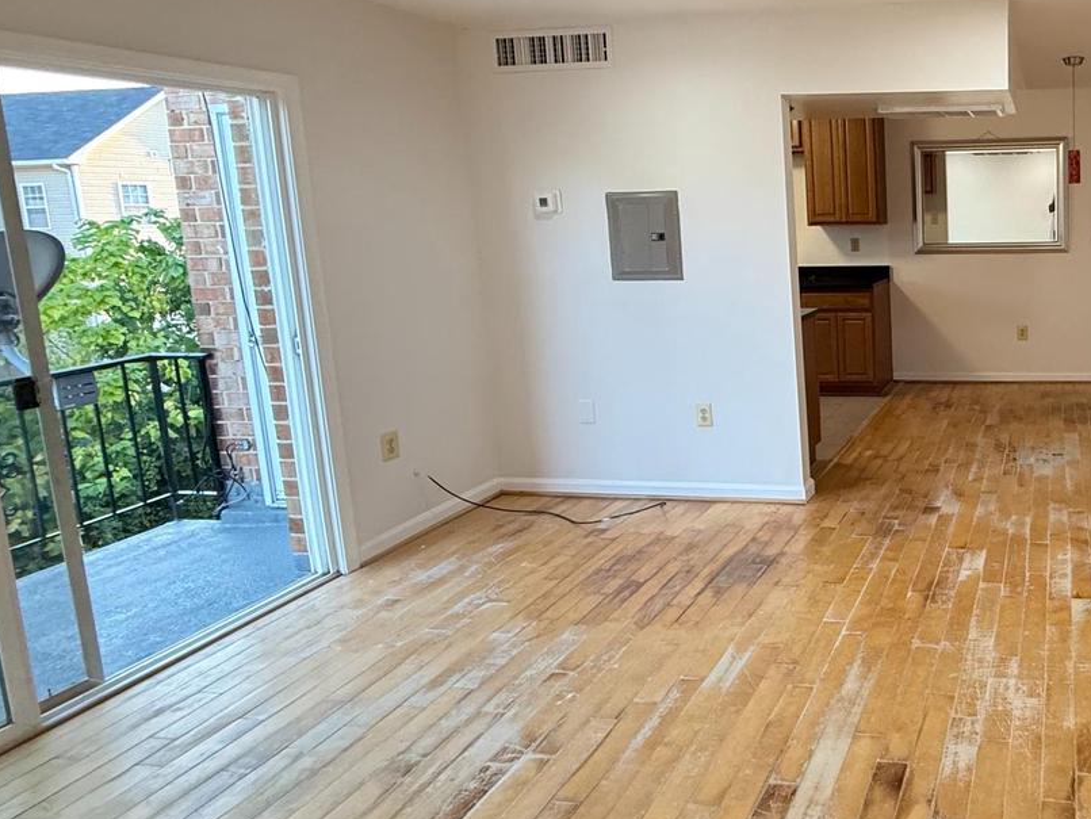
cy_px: 301
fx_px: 788
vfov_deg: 54.2
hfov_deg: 59.7
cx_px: 969
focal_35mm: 25
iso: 250
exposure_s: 1/60
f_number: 2.2
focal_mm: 2.22
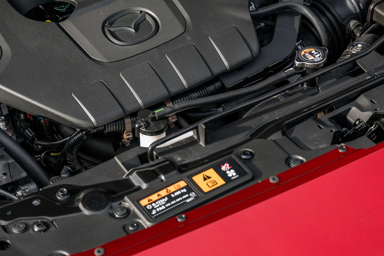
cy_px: 99
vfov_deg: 13.7
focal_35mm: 100
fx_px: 1067
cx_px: 221
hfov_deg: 20.4
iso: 400
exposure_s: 1/125
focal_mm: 57
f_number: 6.3
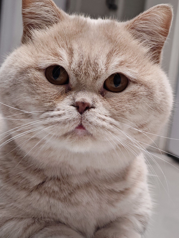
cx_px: 87
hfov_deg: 13.8
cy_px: 134
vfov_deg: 18.4
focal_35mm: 107
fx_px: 738
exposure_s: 1/100
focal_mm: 10.1
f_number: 2
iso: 800
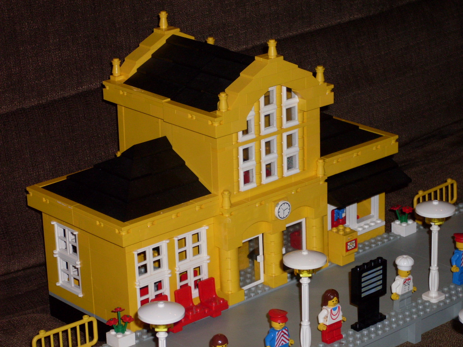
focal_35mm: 114
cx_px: 232
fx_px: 1525
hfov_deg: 17.3
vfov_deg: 13.0
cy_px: 174
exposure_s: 1/60
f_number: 5.2
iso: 100
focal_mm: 18.9
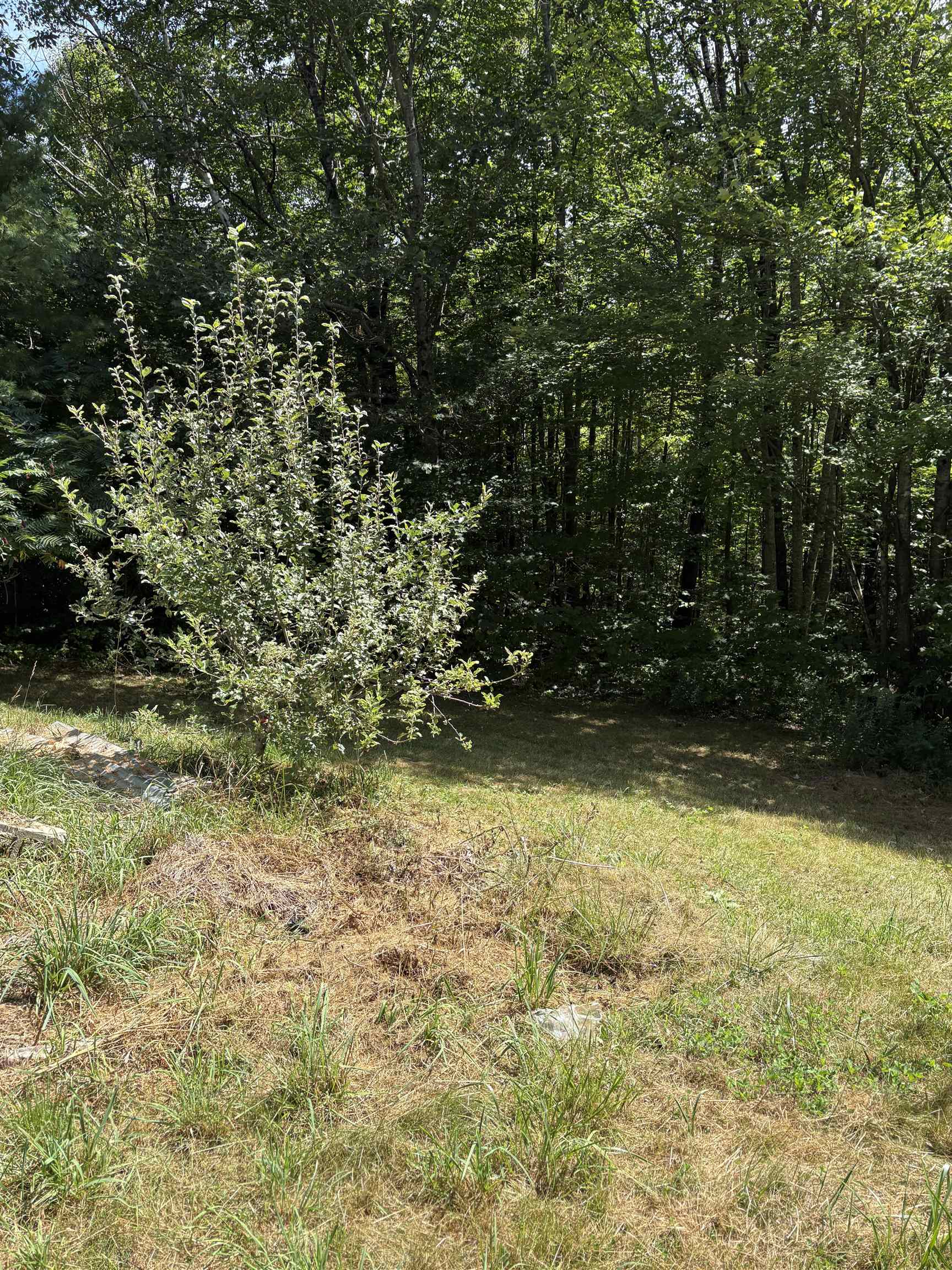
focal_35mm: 26
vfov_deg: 67.3
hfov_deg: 53.1
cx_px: 476
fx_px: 953
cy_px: 635
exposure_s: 1/959
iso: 50
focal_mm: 5.96
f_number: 1.6
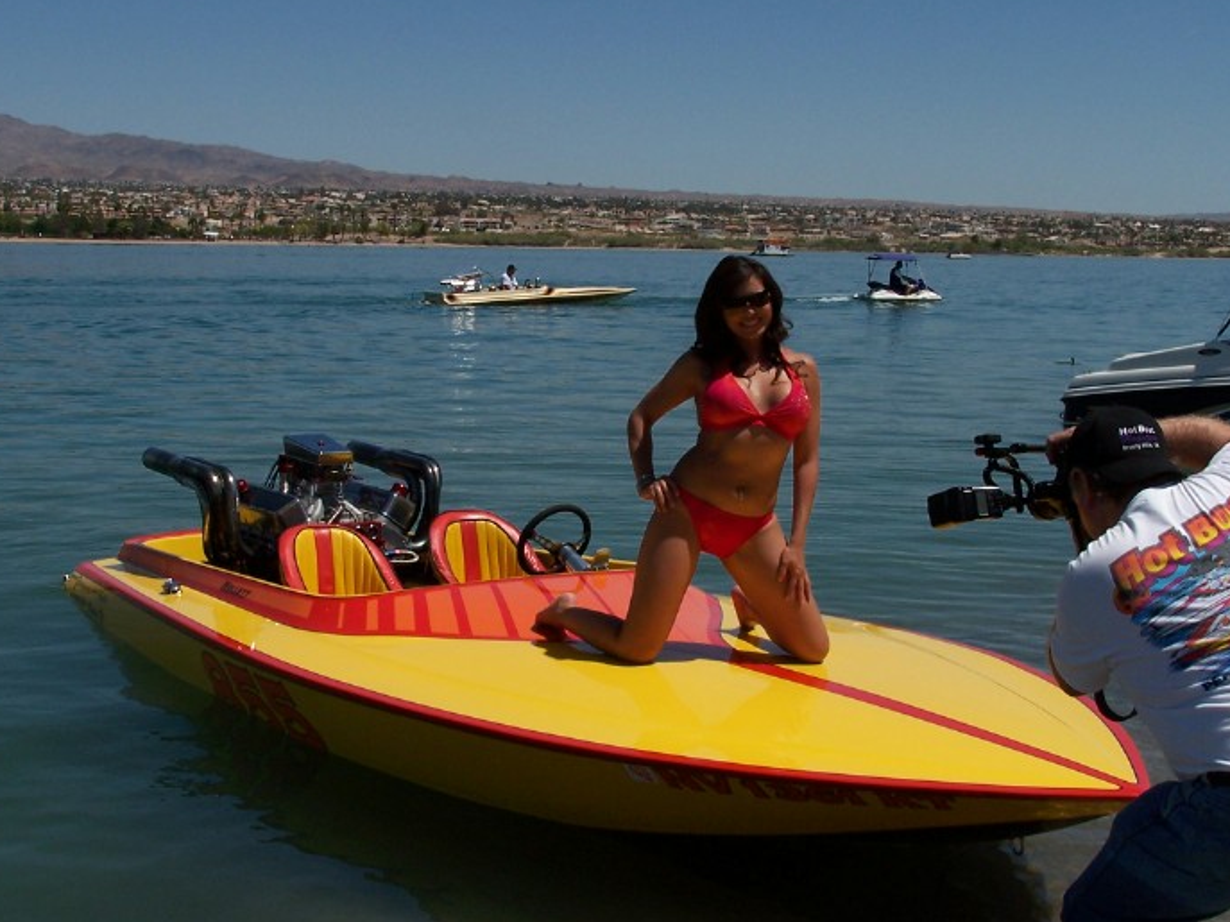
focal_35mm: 57
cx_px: 605
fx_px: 2025
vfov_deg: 25.7
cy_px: 467
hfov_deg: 33.8
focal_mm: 8.5
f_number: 5.6
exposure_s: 1/1000
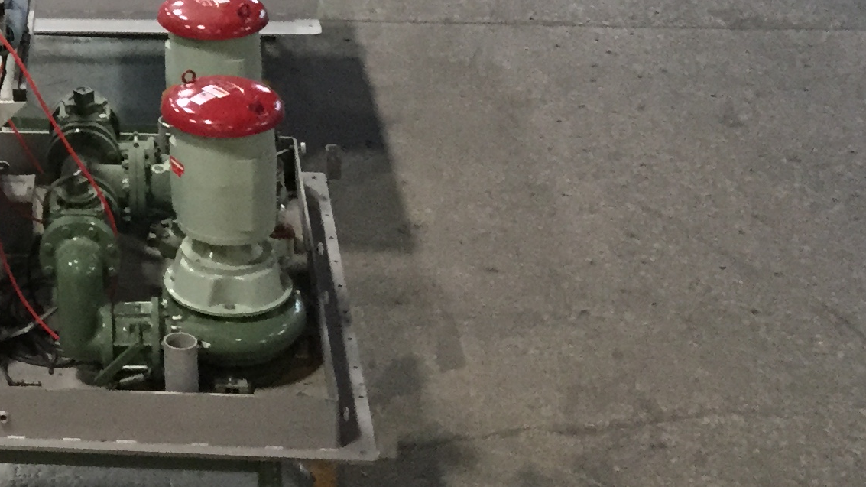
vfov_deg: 12.6
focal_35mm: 91
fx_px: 2089
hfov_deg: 21.3
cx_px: -241
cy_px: -243
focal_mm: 4.15
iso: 160
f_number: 2.2
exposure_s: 1/30
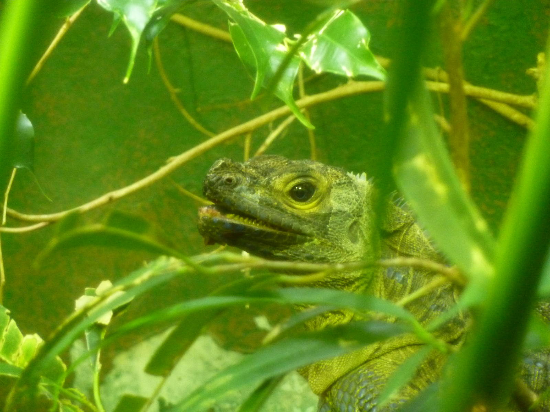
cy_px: 206
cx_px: 275
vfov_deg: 5.0
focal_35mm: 300
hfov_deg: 6.6
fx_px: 4767
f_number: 4.9
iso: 800
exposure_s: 1/20
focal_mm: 49.2
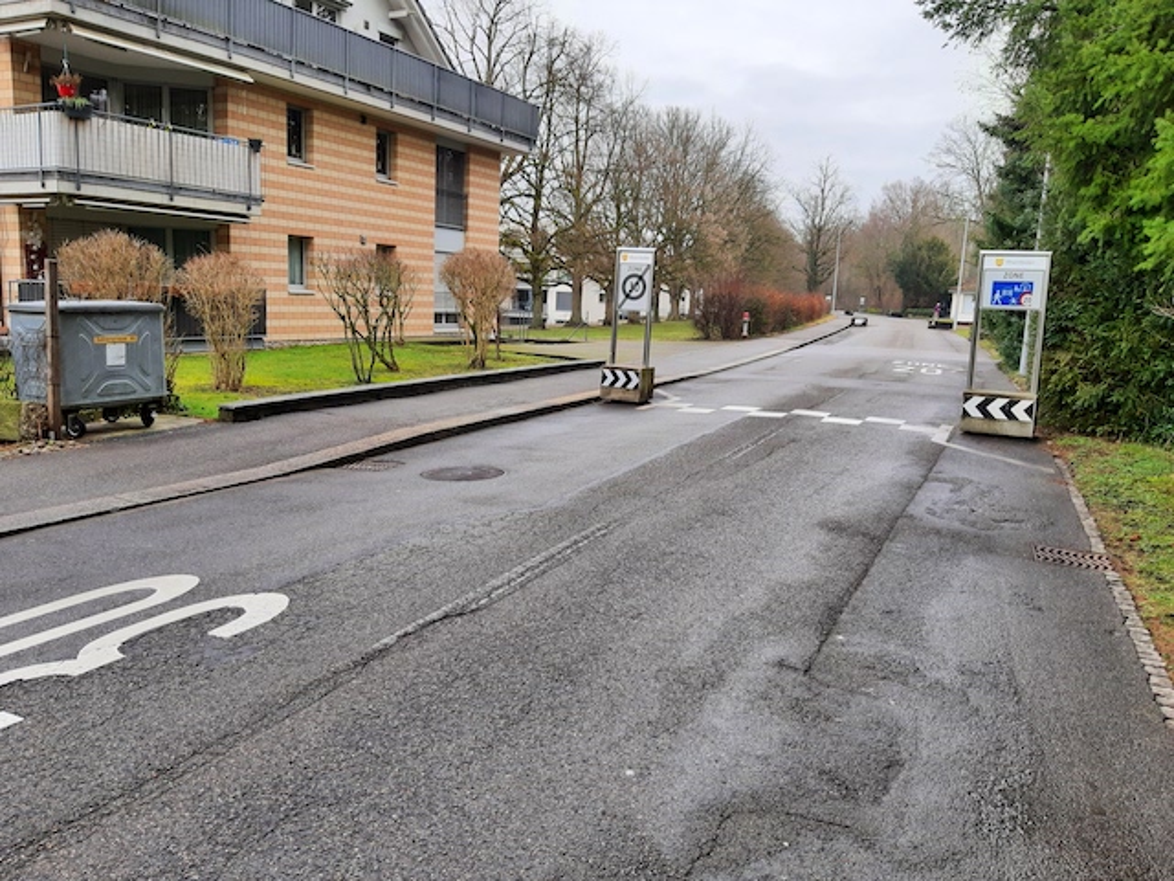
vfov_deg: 53.1
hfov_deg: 67.3
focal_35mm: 26
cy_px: 440
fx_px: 882
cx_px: 587
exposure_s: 1/243
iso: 40
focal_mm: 3.92
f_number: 1.7
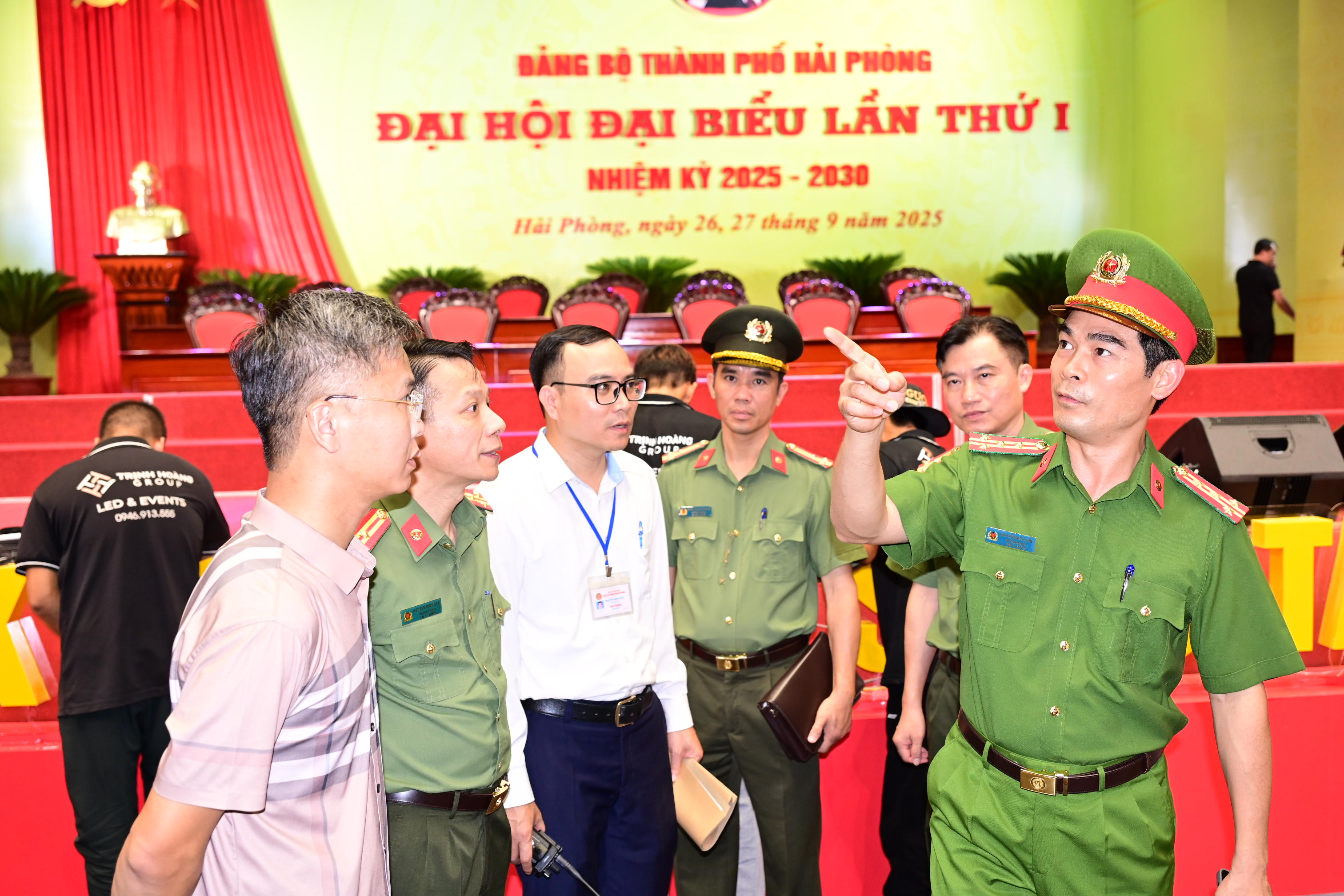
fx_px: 1381
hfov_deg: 51.9
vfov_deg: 35.9
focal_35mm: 37
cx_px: 672
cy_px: 448
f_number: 4
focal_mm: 37
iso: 1600
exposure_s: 1/125
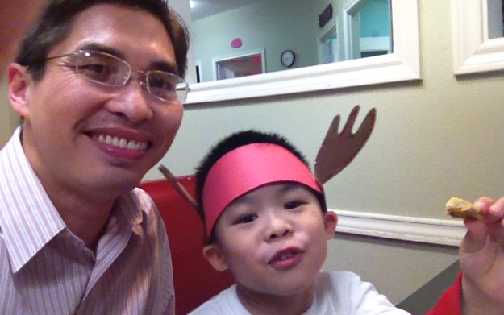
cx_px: 248
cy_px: 167
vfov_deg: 33.6
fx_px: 522
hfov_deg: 51.5
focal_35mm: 38
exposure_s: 1/60
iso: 125
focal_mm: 1.85
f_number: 2.4
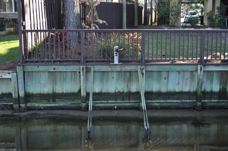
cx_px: 114
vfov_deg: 28.0
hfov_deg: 41.2
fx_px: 304
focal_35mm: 48
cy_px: 76
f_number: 5.6
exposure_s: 1/250
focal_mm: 32
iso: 400
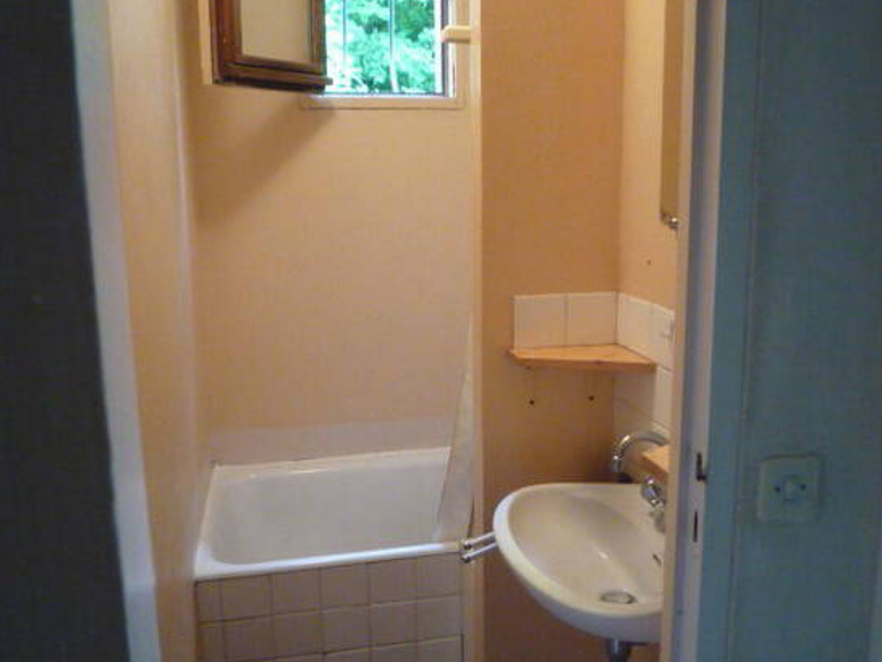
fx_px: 841
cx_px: 476
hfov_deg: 55.3
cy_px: 319
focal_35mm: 33
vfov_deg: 43.0
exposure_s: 1/25
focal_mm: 5.2
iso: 800
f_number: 3.3
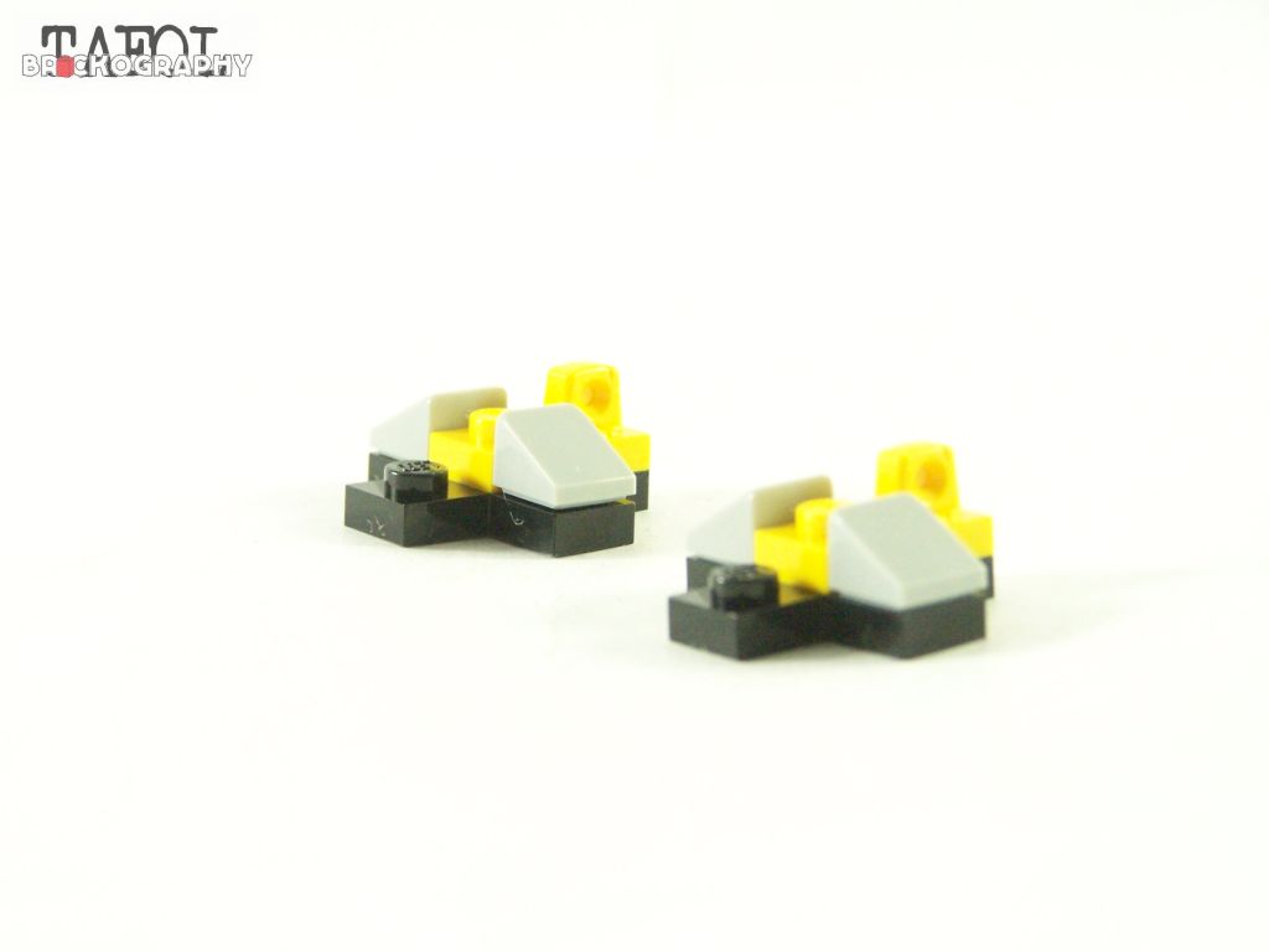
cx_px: 634
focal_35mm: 117
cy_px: 476
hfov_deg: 16.8
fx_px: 4289
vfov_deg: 12.7
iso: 400
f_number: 3.6
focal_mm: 19.4
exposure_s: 1/60
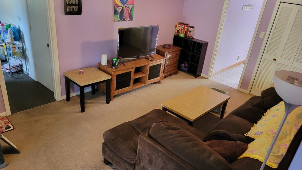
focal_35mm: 29
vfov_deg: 40.2
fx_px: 232
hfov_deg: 66.1
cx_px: 152
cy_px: 93
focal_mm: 5.4
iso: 320
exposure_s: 1/40
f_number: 1.8
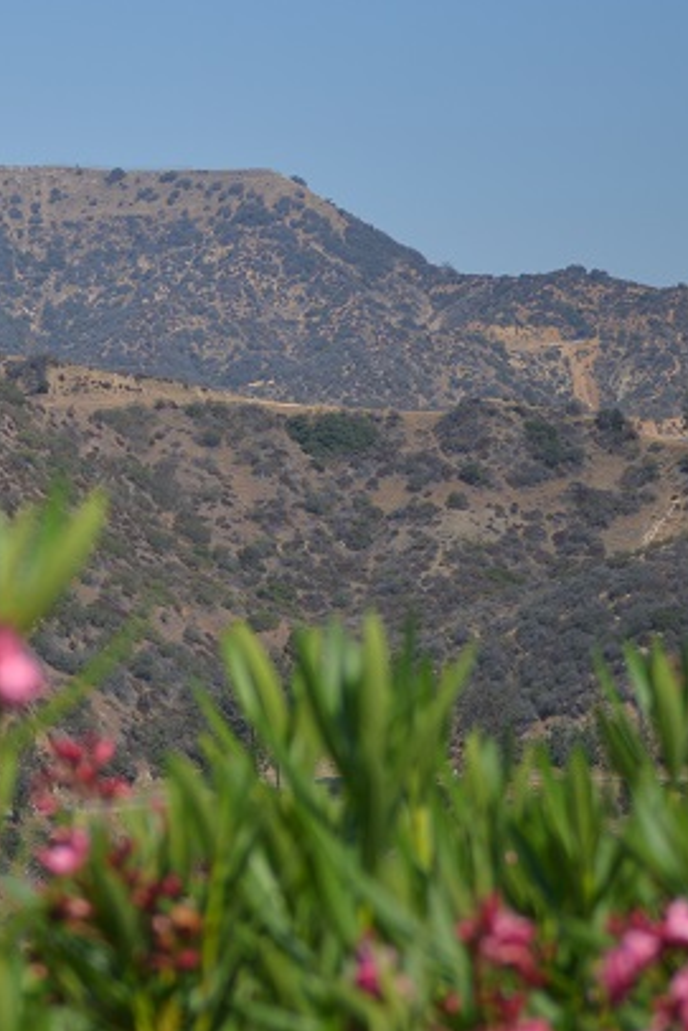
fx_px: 4553
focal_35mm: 159
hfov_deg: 8.6
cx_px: -72
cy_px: 401
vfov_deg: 12.9
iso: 100
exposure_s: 1/1600
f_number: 6.3
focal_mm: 55
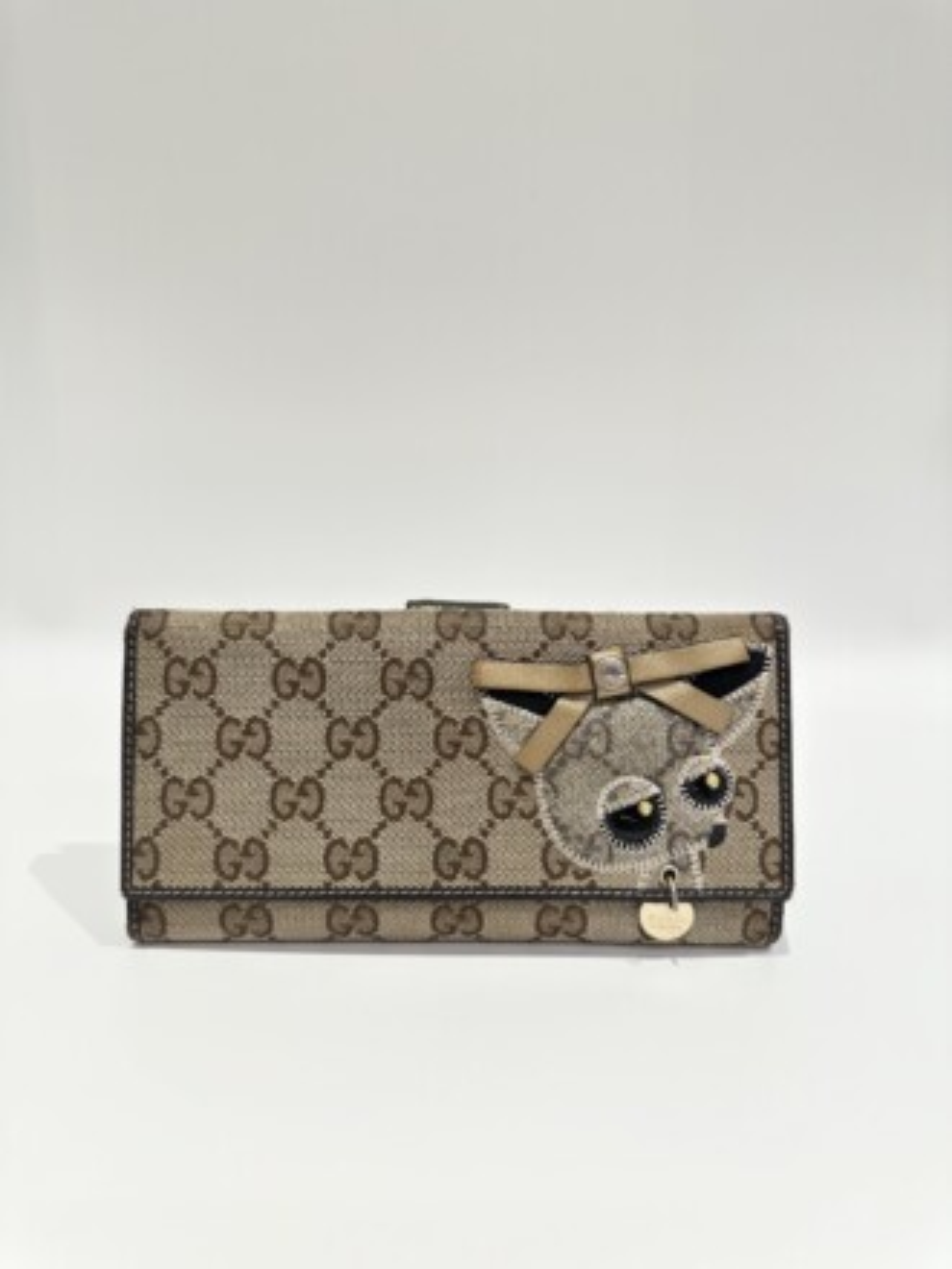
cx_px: 476
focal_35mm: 24
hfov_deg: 56.8
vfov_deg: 71.6
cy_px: 634
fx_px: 880
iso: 125
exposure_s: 1/50
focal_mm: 6.86
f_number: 1.78
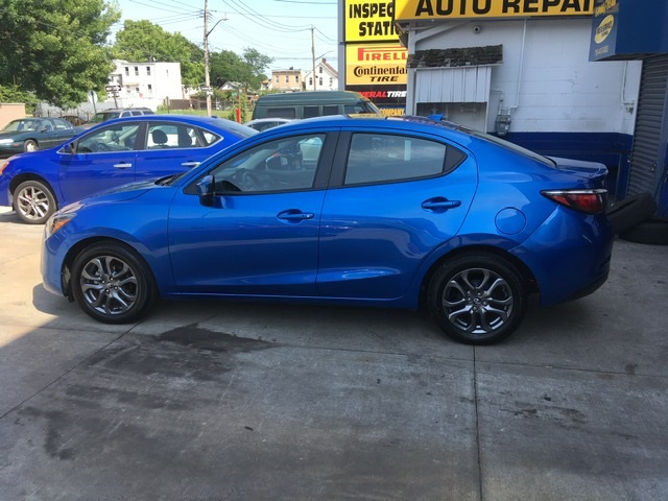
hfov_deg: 61.7
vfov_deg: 48.2
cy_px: 250
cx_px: 334
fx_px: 560
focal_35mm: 29
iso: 25
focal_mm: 4.15
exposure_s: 1/496
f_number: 2.2
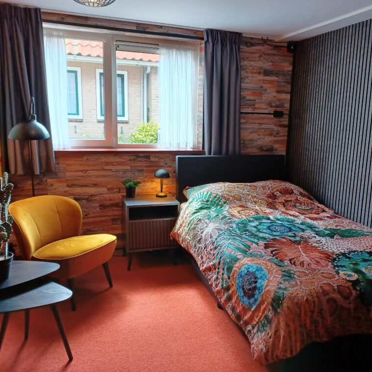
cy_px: 184
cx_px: 212
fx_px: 365
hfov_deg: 53.9
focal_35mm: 30
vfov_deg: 54.0
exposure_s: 1/50
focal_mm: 4.6
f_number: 1.8
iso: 80
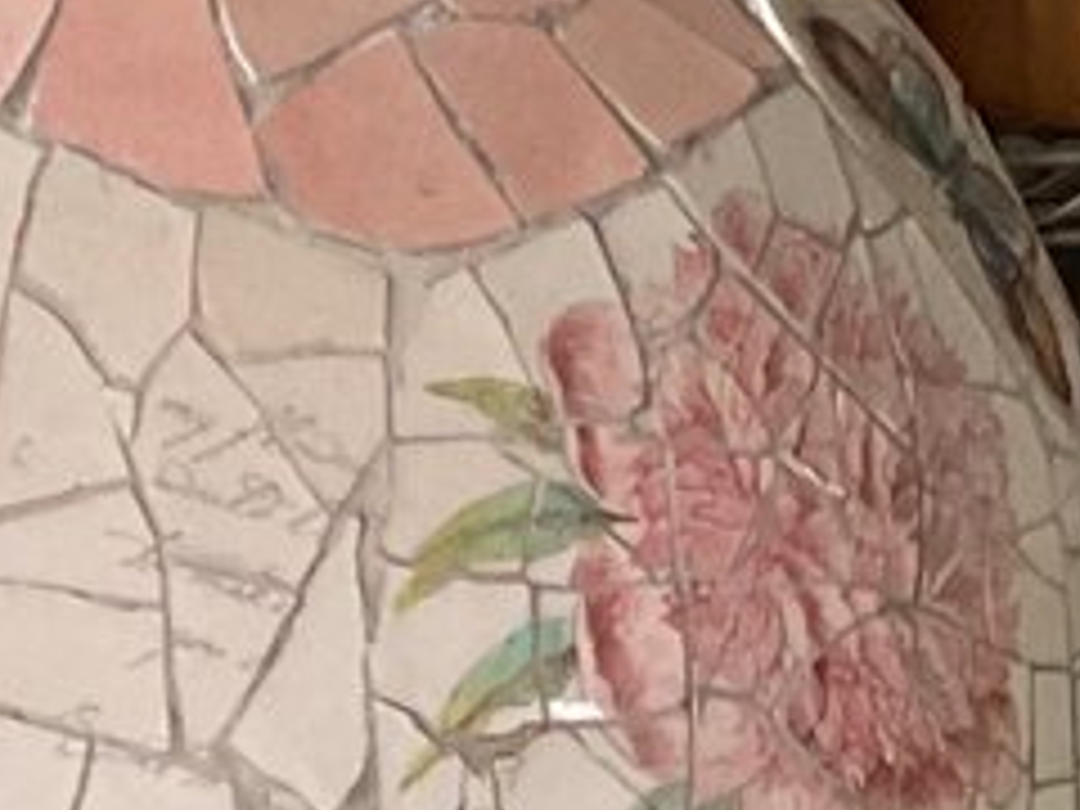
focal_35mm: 183
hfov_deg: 10.7
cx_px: 1199
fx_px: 5709
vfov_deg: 7.9
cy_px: 1433
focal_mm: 3
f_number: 1.8
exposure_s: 1/50
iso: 100
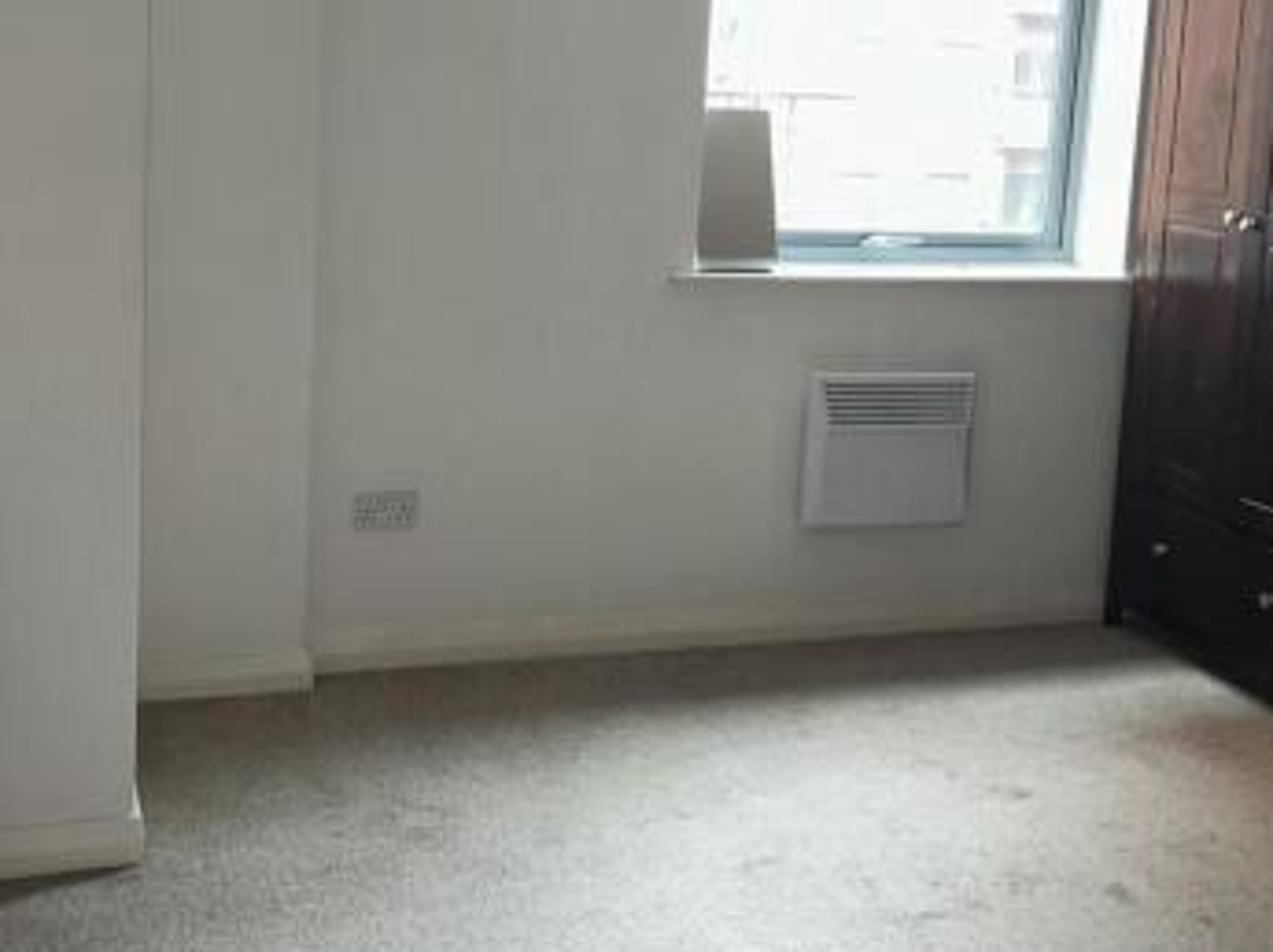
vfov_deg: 32.4
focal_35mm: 44
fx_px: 1616
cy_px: 271
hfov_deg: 42.9
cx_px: 574
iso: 64
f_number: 1.5
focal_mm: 5.7
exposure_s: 1/17
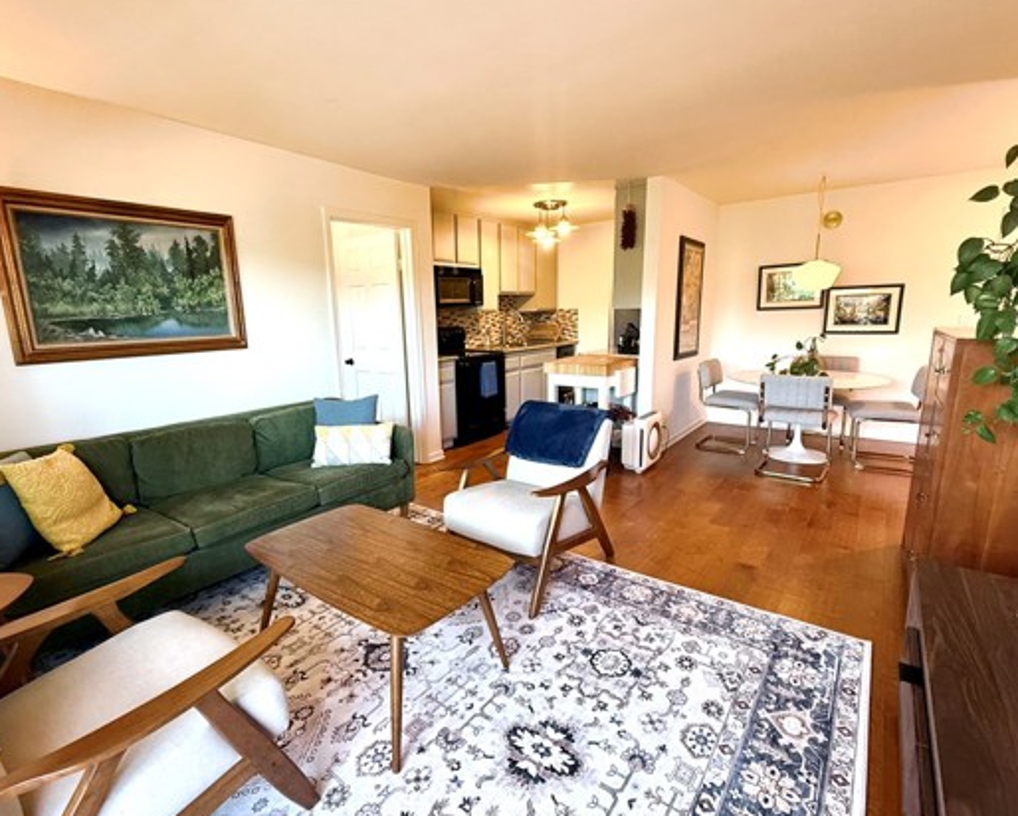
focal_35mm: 17
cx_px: 485
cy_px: 414
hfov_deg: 89.5
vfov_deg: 77.0
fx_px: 513
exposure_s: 1/60
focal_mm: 2.22
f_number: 2.2
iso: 250
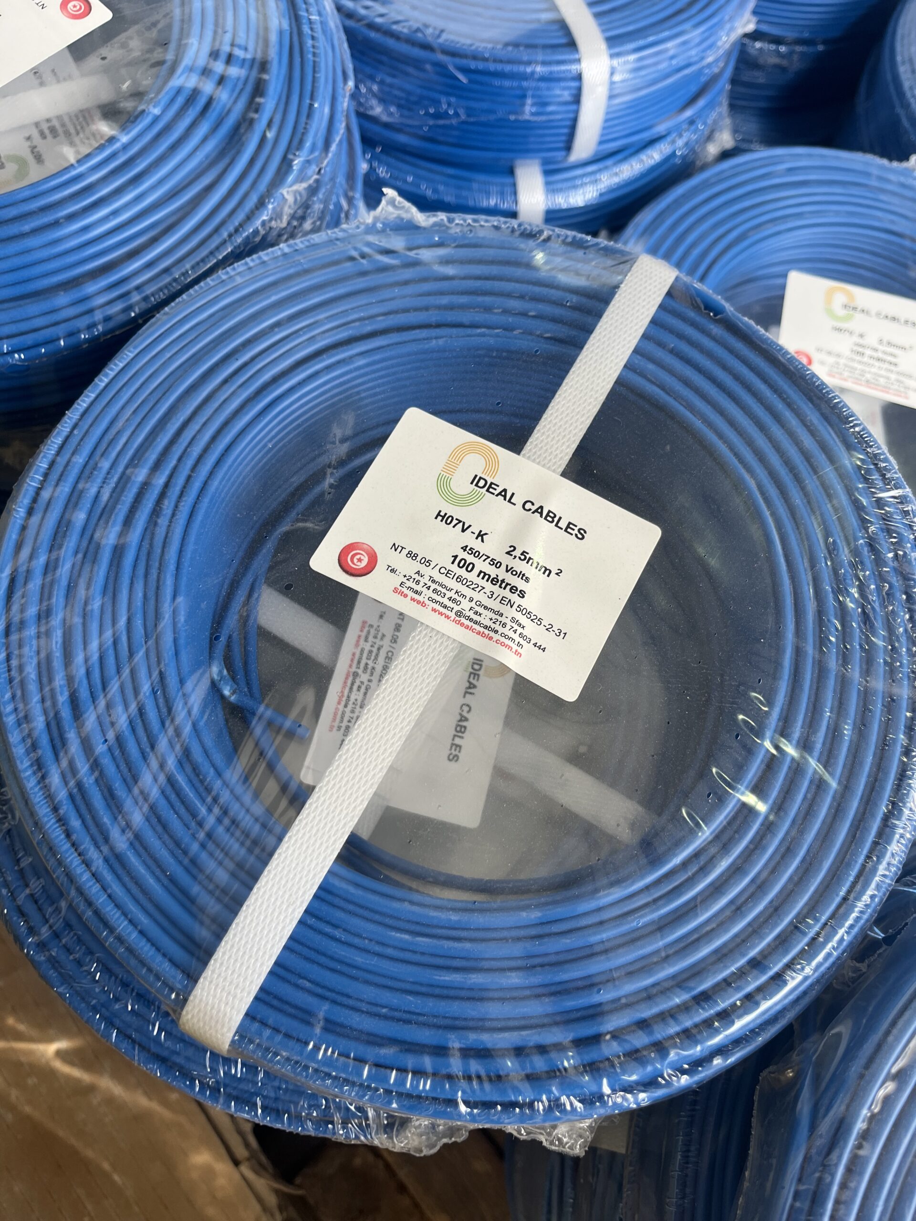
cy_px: 610
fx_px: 917
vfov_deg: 67.3
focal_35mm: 26
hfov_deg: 53.1
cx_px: 458
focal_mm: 5.1
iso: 40
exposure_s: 1/100
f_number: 1.6
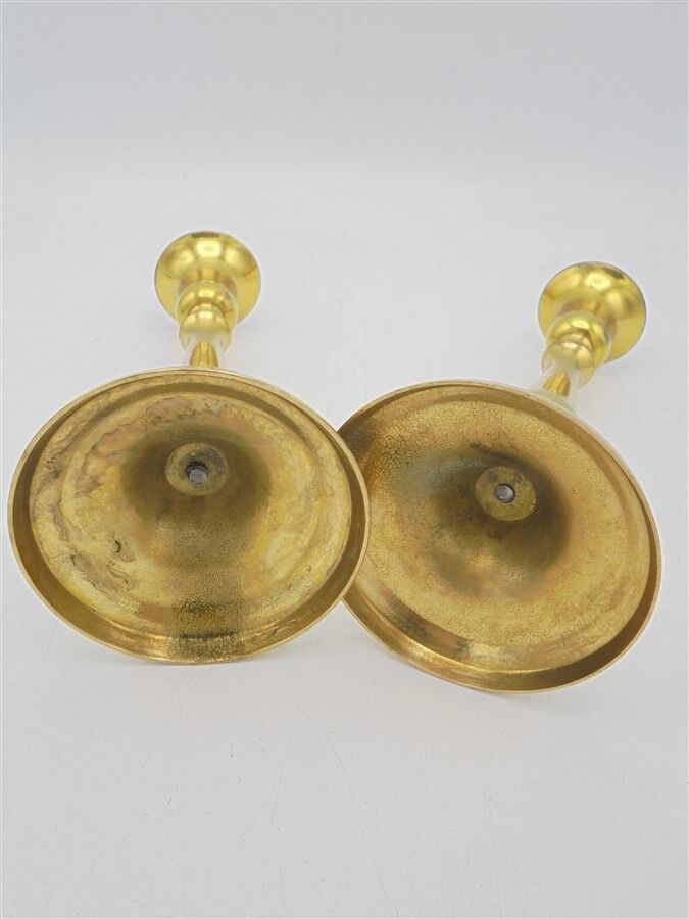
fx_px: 902
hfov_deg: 41.8
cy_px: 460
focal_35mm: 34
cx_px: 344
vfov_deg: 54.0
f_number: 4
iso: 100
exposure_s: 1/160
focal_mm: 6.1
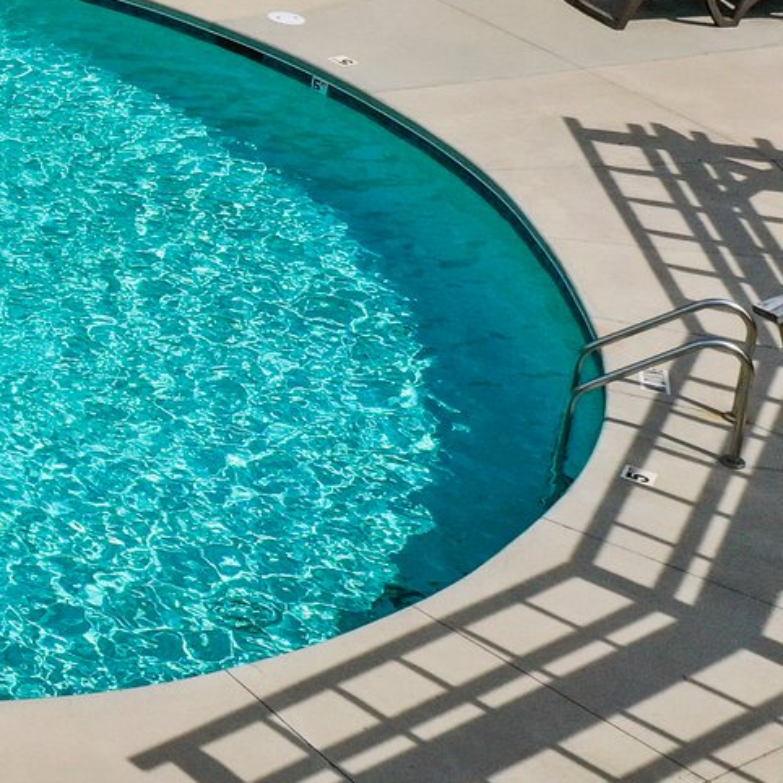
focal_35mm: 101
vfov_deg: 16.7
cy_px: -58
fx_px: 2585
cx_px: -828
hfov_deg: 14.2
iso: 100
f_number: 7.1
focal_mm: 10.26
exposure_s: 1/1000
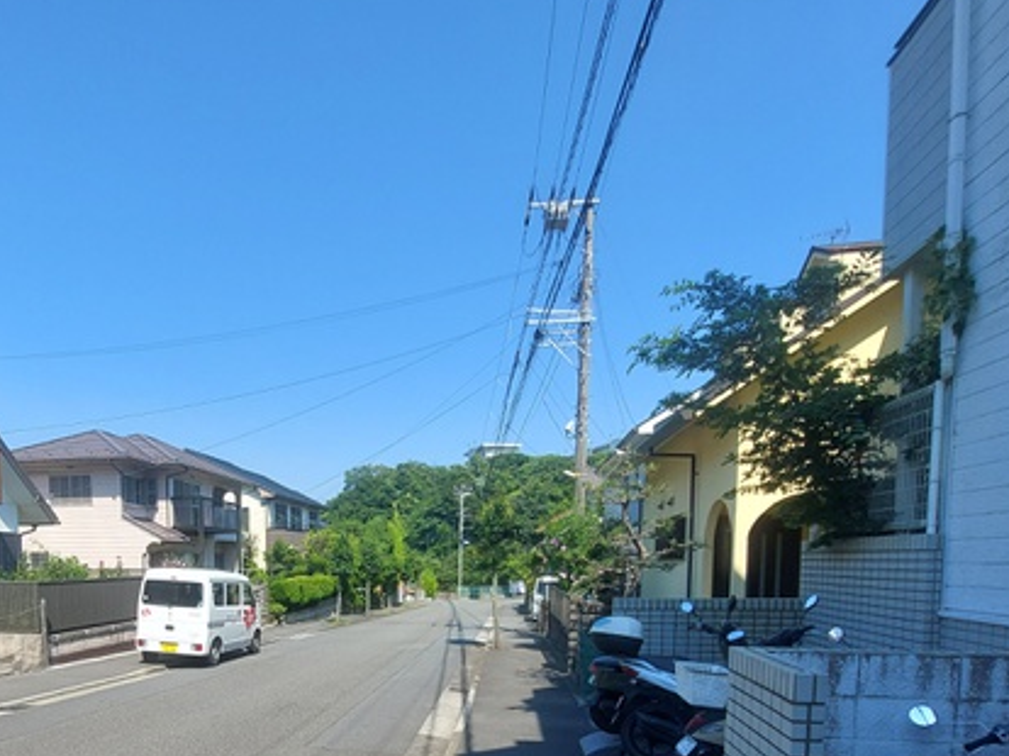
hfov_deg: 74.0
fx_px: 641
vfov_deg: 56.6
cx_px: 334
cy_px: 604
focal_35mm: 22
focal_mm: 1.74
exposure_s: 1/1082
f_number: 2.2
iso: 50
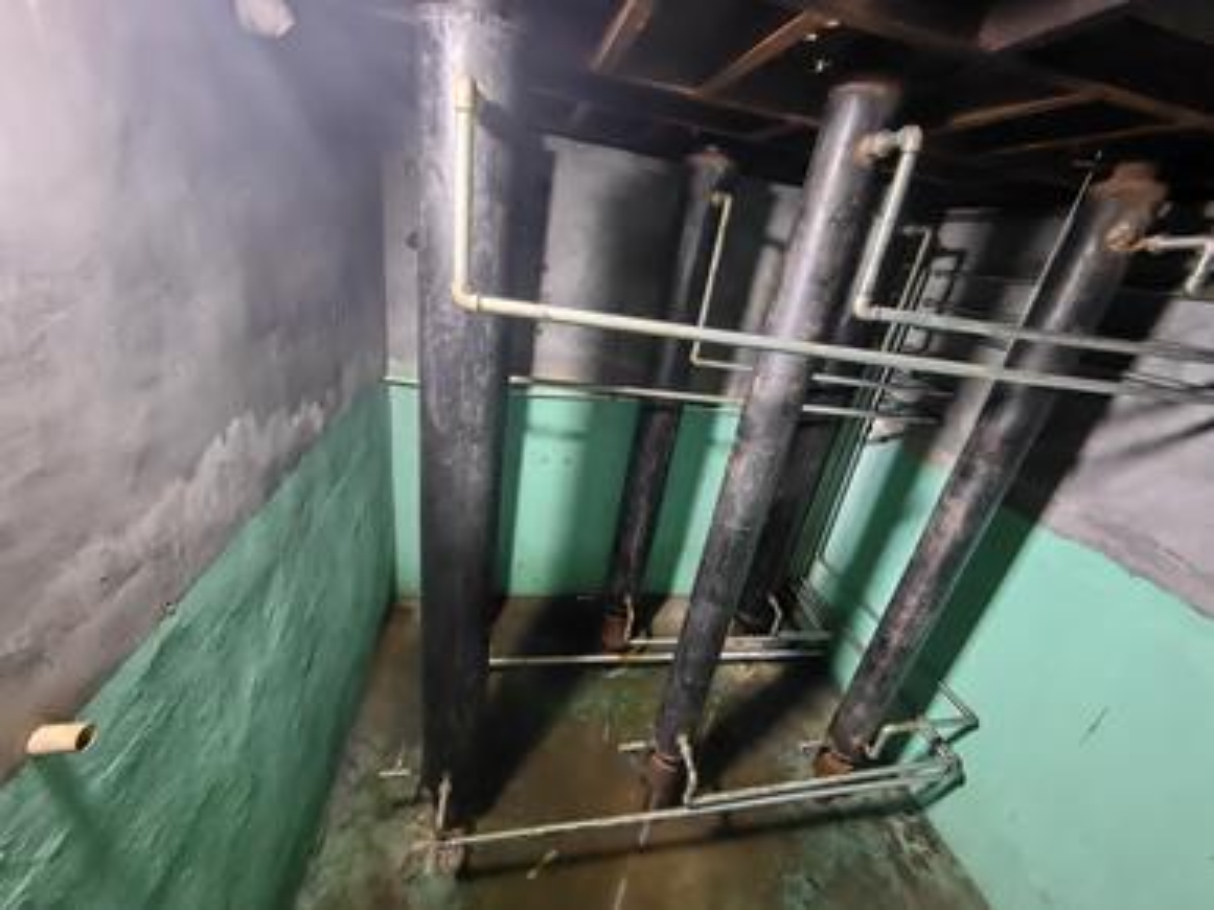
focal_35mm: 13
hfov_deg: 106.2
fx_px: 456
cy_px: 455
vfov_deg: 89.9
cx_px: 607
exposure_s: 1/20
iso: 500
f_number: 2.2
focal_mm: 1.95
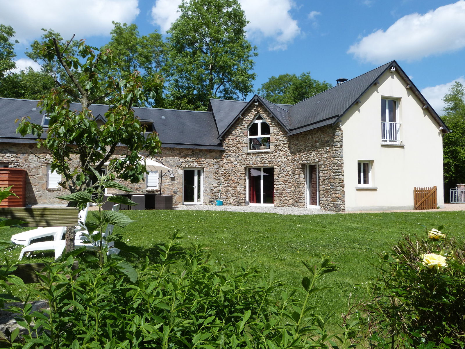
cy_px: 174
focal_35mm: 29
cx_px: 232
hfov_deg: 61.7
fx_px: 390
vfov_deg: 48.2
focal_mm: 5
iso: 100
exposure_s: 1/400
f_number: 5.6
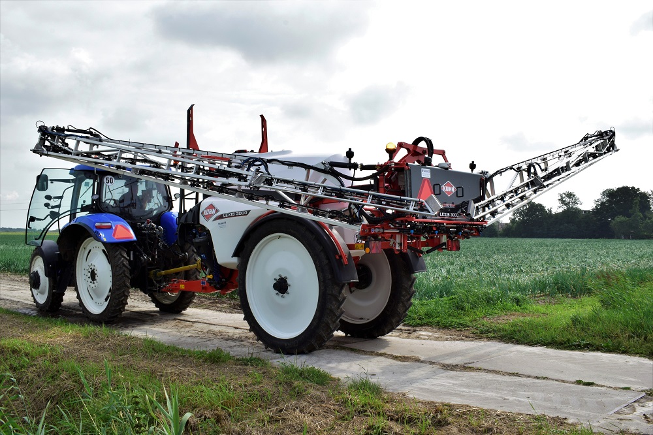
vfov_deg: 38.3
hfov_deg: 55.1
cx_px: 326
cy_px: 218
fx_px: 626
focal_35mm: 34
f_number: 22
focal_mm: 23
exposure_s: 1/80
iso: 200
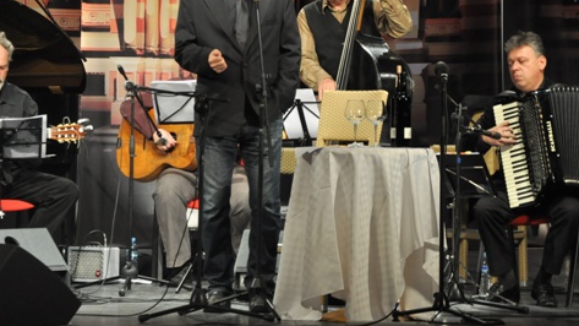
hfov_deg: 10.4
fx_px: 3193
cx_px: 223
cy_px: 72
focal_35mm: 208
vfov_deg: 5.8
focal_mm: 98
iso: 900
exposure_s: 1/50
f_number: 5.6
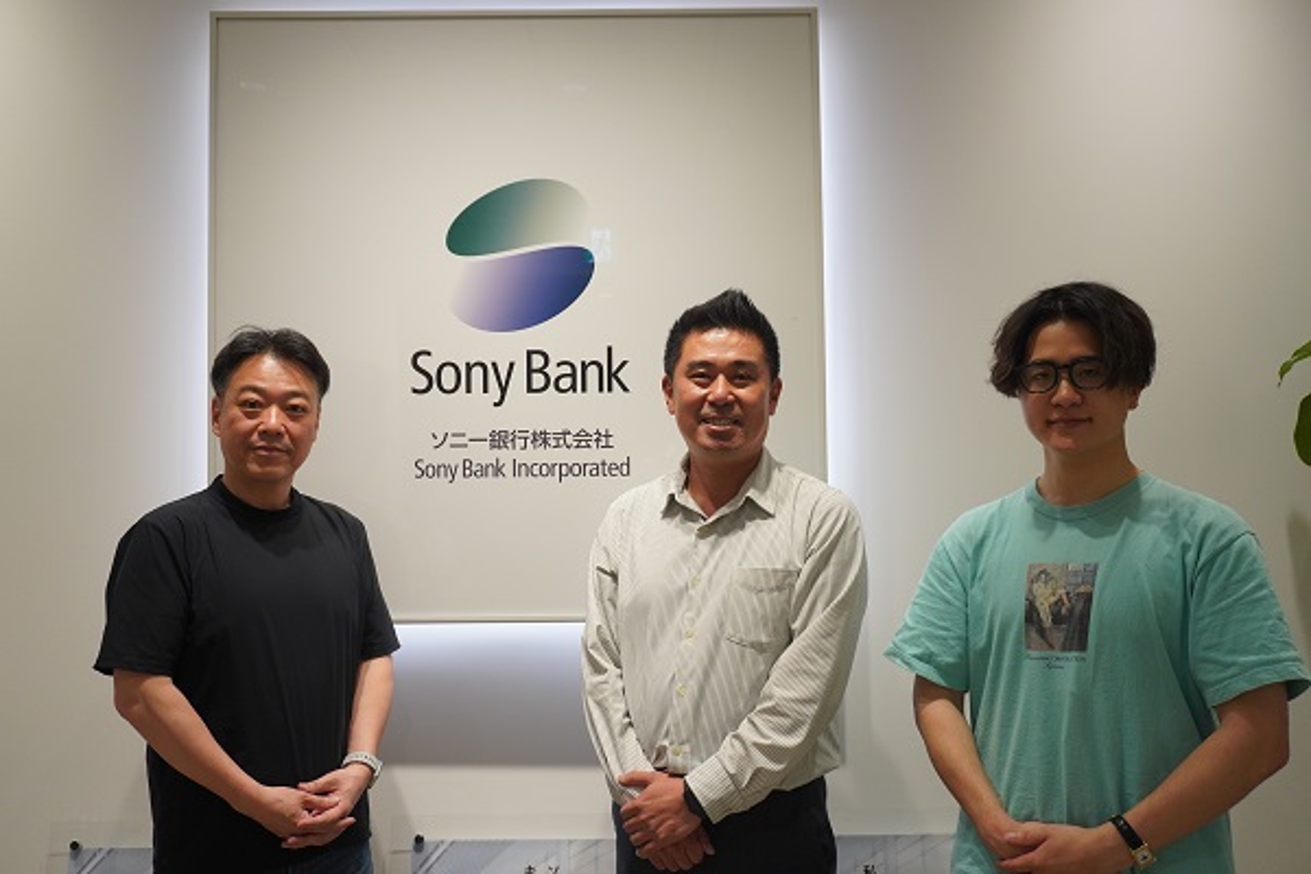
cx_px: 656
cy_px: 437
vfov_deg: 41.7
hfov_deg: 59.5
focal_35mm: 32
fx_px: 1147
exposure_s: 1/160
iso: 500
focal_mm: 21
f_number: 4
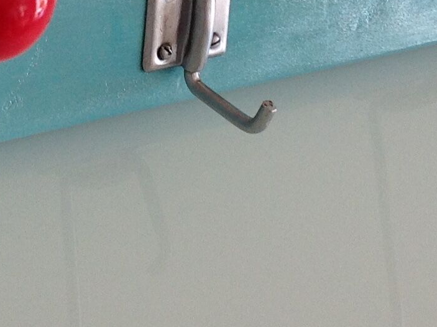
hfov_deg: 15.3
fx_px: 1626
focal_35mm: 129
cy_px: -121
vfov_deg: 11.1
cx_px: 131
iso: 80
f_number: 2.4
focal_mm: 4.28
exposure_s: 1/120
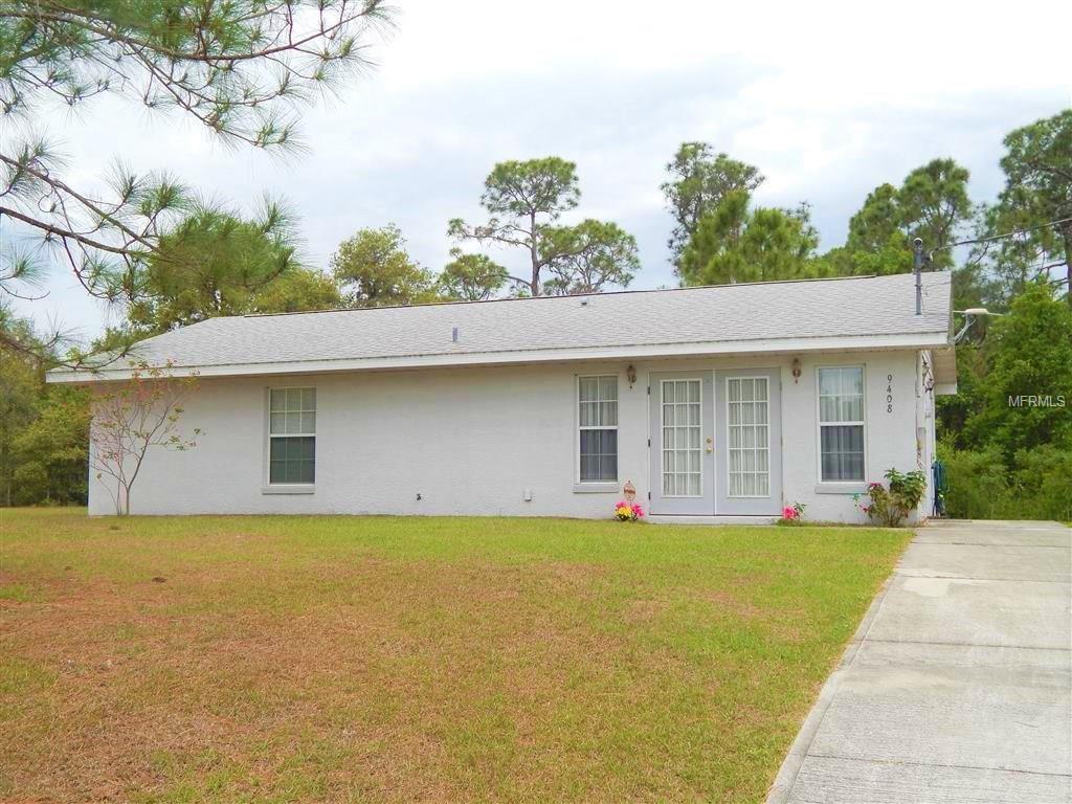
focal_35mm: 38
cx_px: 536
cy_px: 402
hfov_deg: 49.0
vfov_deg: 37.7
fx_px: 1177
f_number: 3.4
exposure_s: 1/500
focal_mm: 6.8
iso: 125
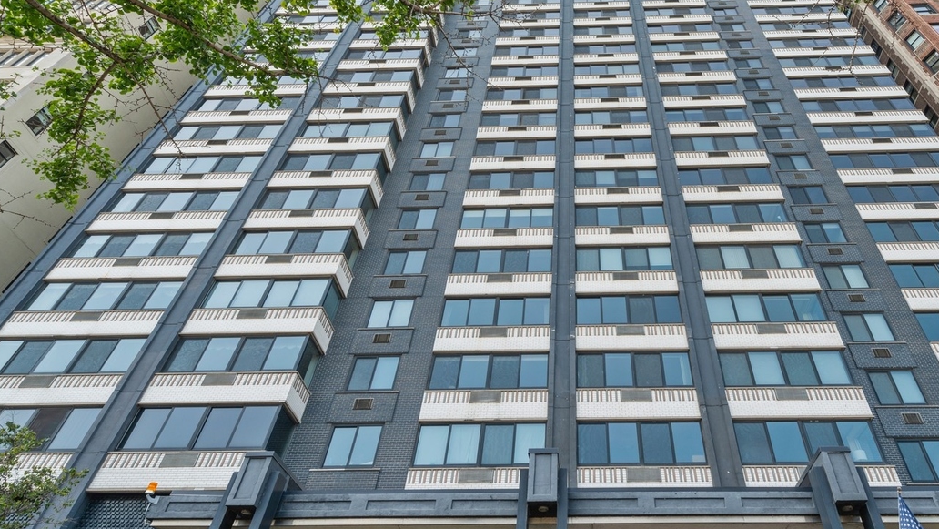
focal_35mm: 23
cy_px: 211
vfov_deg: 49.2
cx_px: 570
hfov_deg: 77.7
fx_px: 573
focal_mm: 14
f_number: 8
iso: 100
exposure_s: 1/40
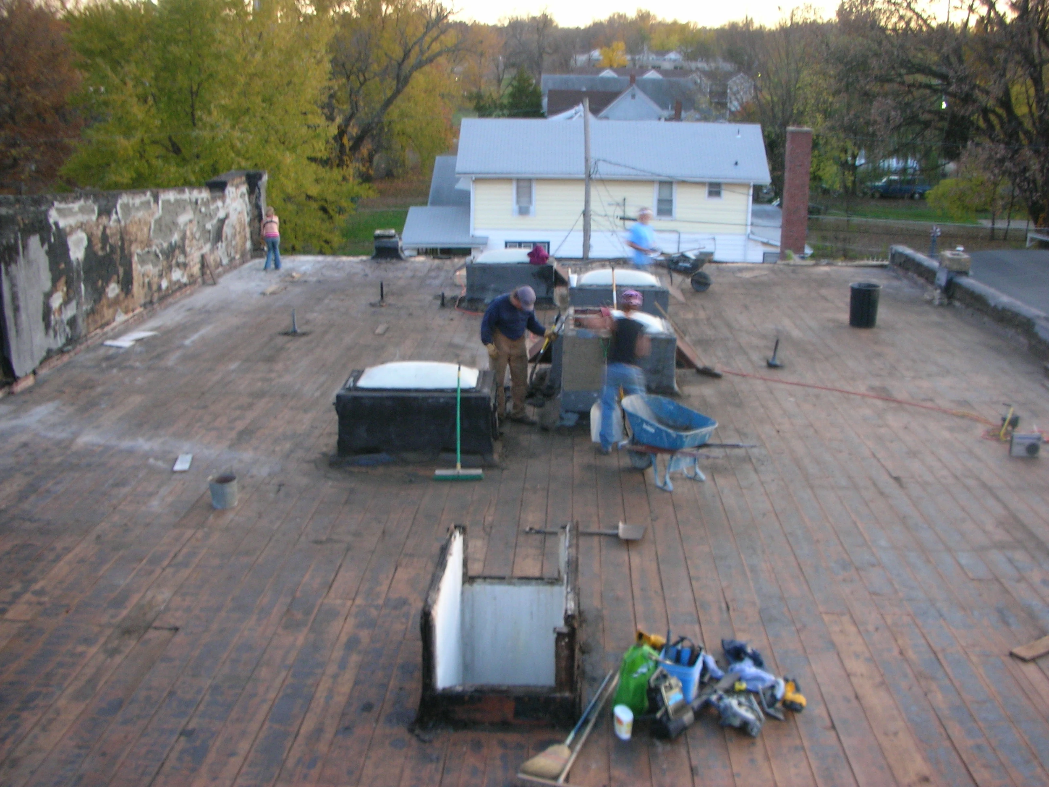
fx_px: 1061
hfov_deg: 52.6
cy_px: 394
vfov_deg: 40.7
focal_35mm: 35
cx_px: 524
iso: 90
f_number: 3
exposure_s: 1/4
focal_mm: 5.8
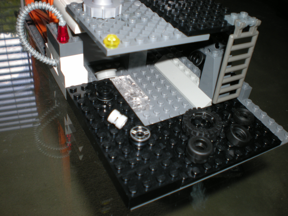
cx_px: 144
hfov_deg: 49.0
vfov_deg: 37.7
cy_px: 108
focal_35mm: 38
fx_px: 316
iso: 64
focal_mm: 6.3
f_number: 3.1
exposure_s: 1/60
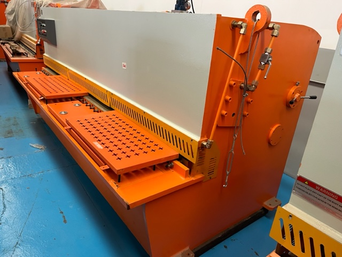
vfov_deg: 53.1
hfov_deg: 67.3
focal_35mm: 26
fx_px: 257
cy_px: 128
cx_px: 171
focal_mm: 5.1
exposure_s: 1/60
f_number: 1.6
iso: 160
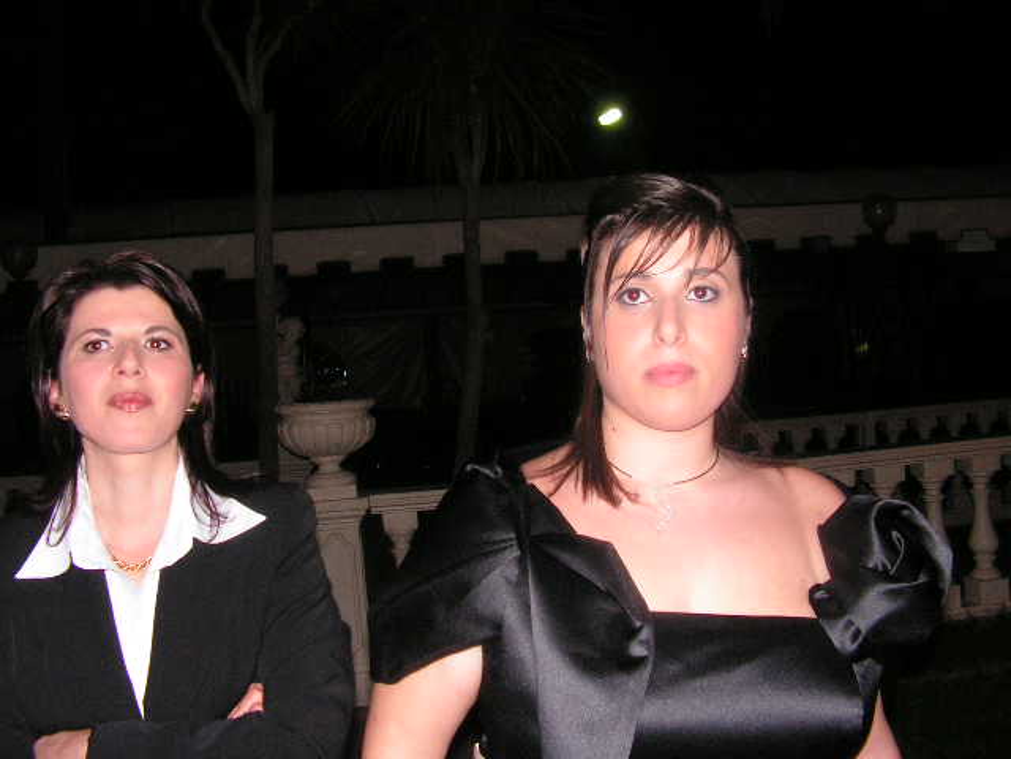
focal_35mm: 36
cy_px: 380
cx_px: 506
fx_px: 1051
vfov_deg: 39.7
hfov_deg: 51.4
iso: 200
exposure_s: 1/40
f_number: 3.2
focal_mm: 6
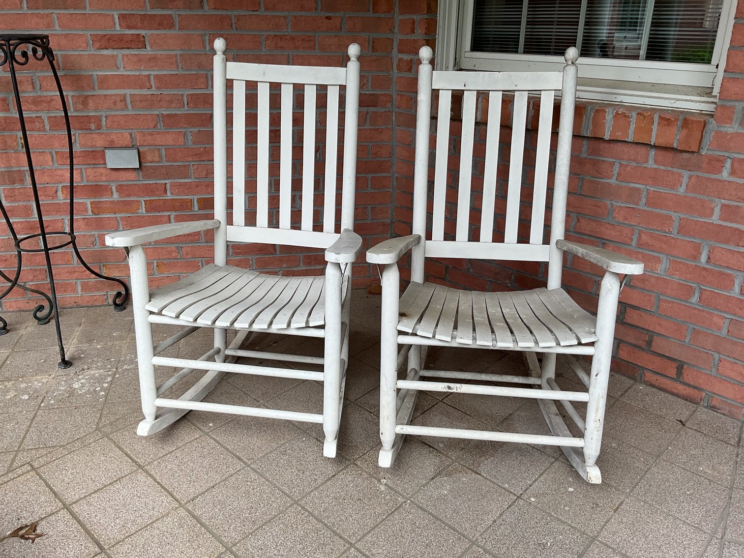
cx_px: 372
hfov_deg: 61.7
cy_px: 279
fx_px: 623
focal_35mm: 29
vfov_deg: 48.2
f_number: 1.8
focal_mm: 3
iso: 16
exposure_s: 1/202
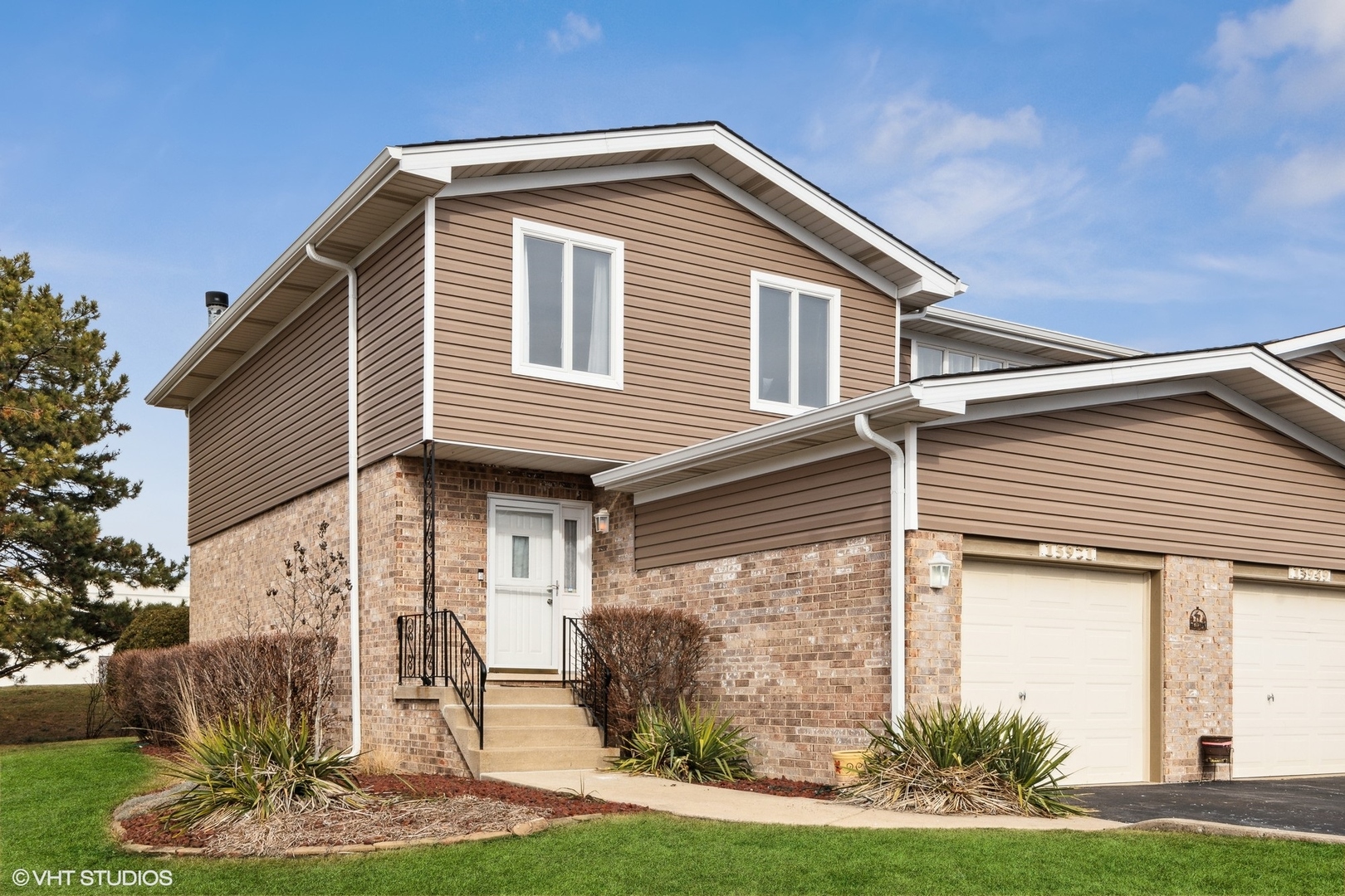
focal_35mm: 31
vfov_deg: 42.3
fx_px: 1158
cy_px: 448
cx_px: 672
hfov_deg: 60.3
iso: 200
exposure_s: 1/250
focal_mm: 21
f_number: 14
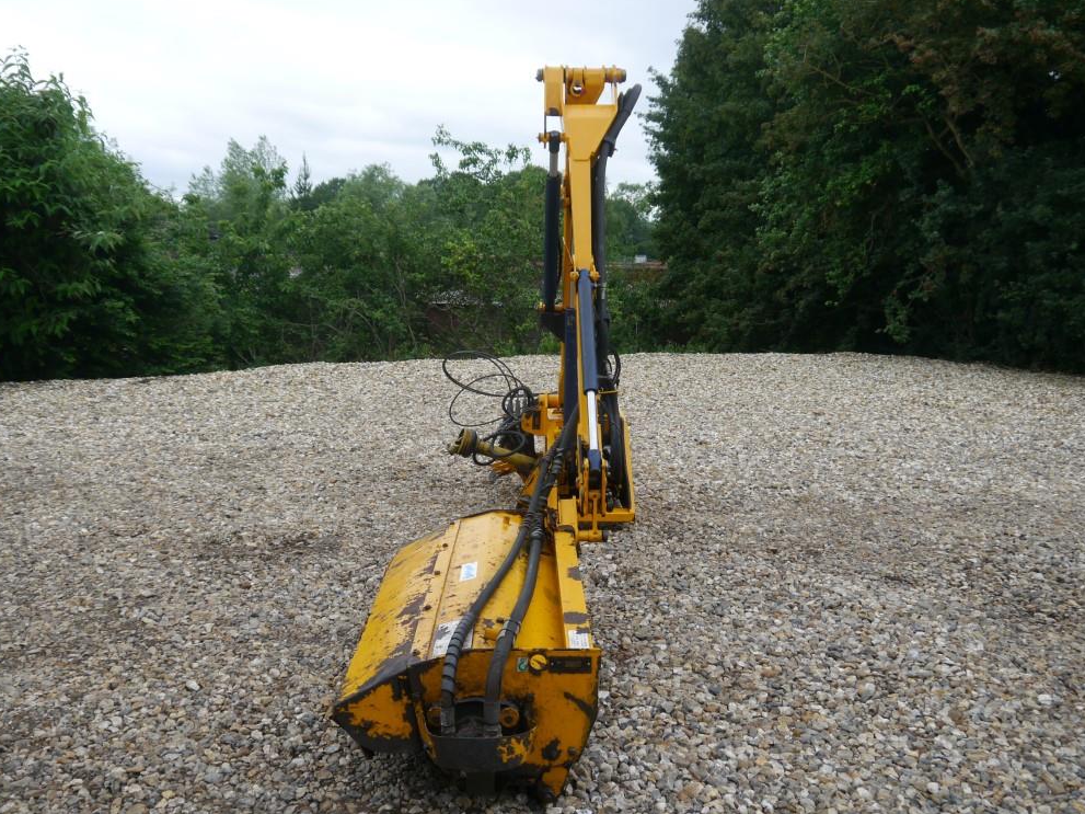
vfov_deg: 45.4
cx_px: 529
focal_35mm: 31
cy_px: 413
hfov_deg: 58.3
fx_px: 972
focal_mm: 15
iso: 160
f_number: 4.5
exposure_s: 1/125
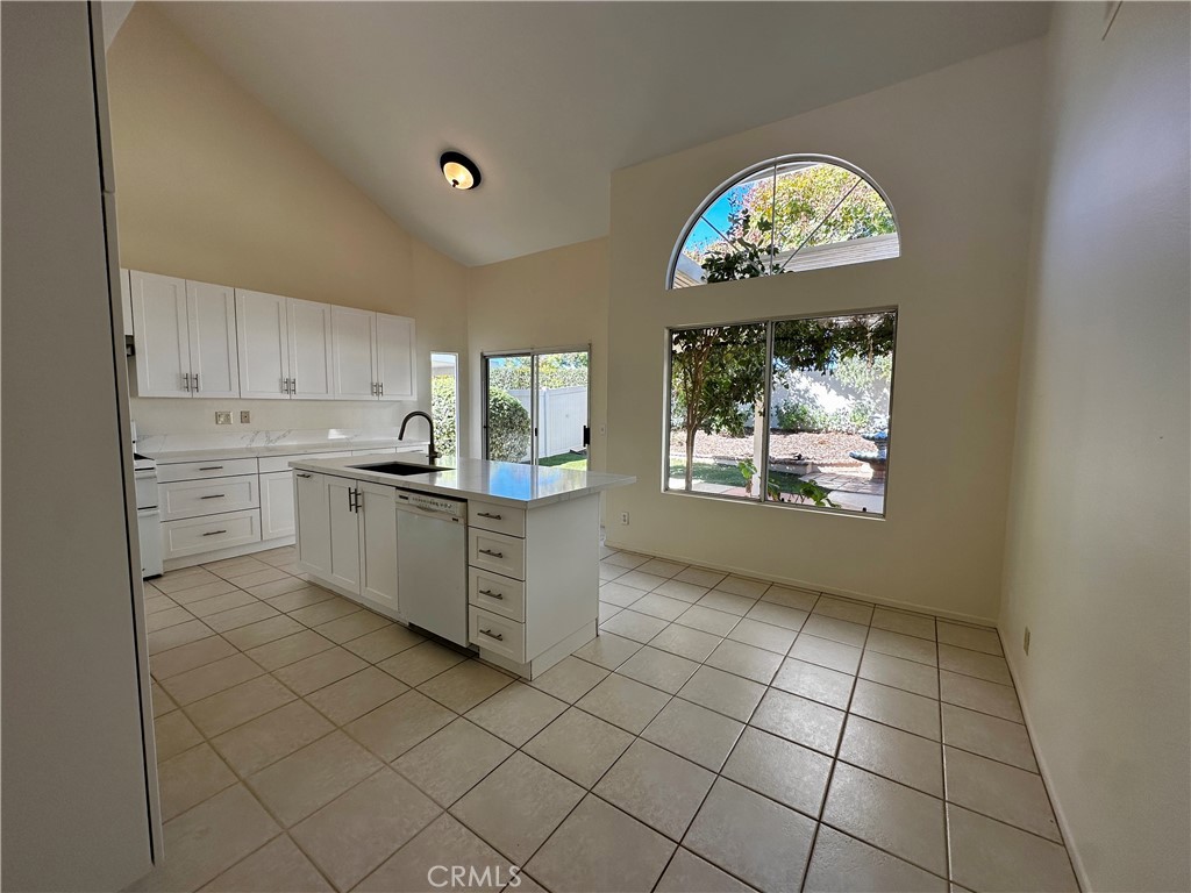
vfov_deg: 85.7
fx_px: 482
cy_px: 446
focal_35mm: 14
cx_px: 596
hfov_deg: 102.1
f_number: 2.2
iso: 40
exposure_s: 1/120
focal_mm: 2.22
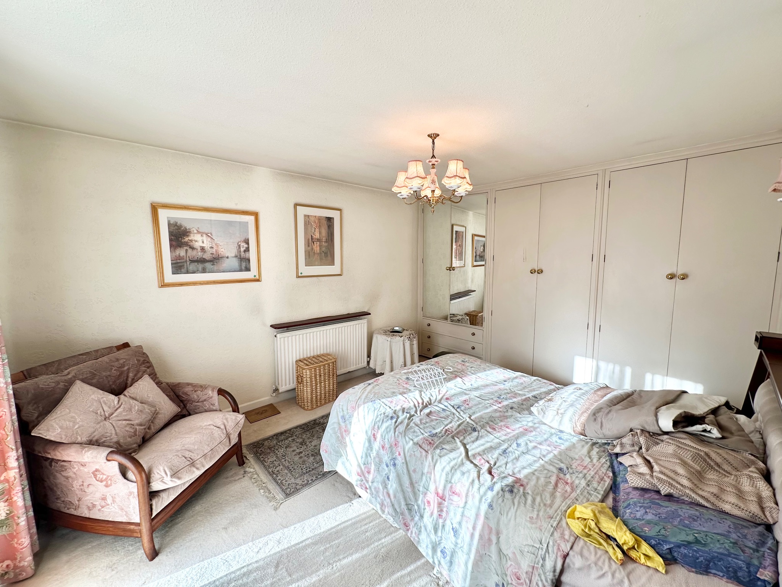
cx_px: 391
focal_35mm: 14
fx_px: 316
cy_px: 294
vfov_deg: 85.7
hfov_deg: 102.1
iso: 40
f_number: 2.2
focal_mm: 2.22
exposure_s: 1/185
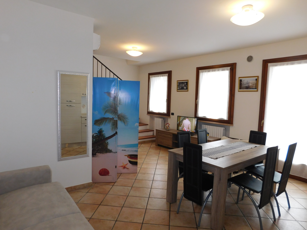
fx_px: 204
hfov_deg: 73.9
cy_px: 115
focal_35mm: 23
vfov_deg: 58.9
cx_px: 154
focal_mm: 4
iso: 140
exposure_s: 1/30
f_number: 3
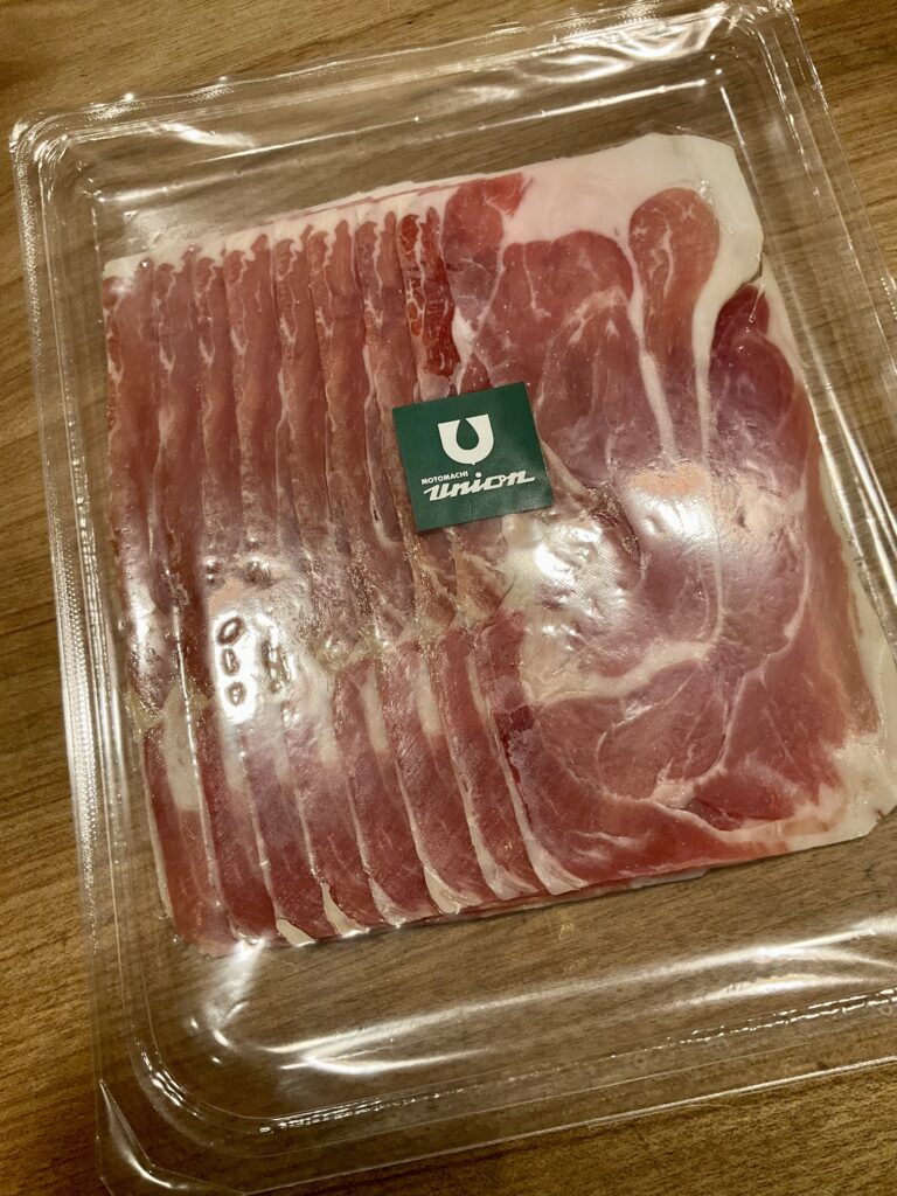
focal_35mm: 29
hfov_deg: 48.2
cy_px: 598
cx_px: 448
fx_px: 1002
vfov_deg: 61.7
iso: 64
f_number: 1.8
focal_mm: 3
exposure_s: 1/50
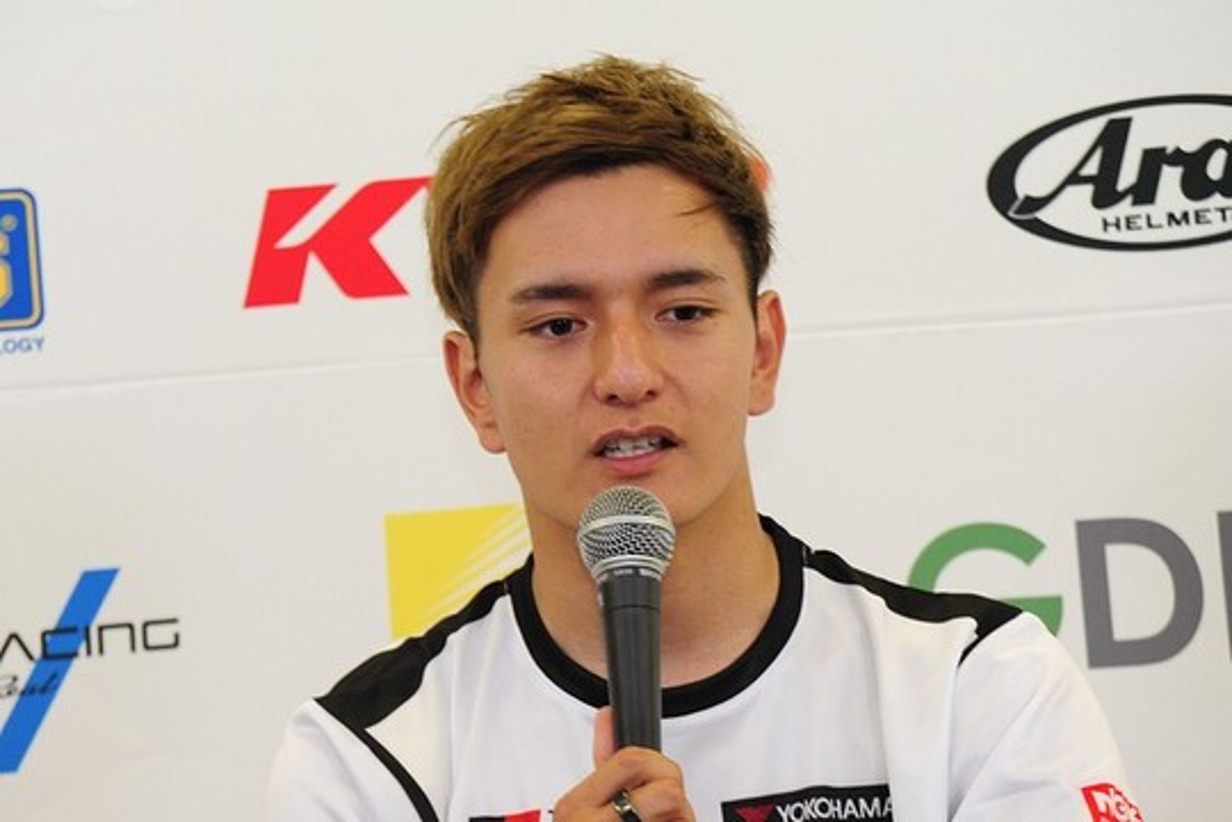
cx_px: 616
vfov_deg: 6.9
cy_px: 411
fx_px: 6844
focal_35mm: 200
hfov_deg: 10.3
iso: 1600
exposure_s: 1/90
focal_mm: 200
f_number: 8
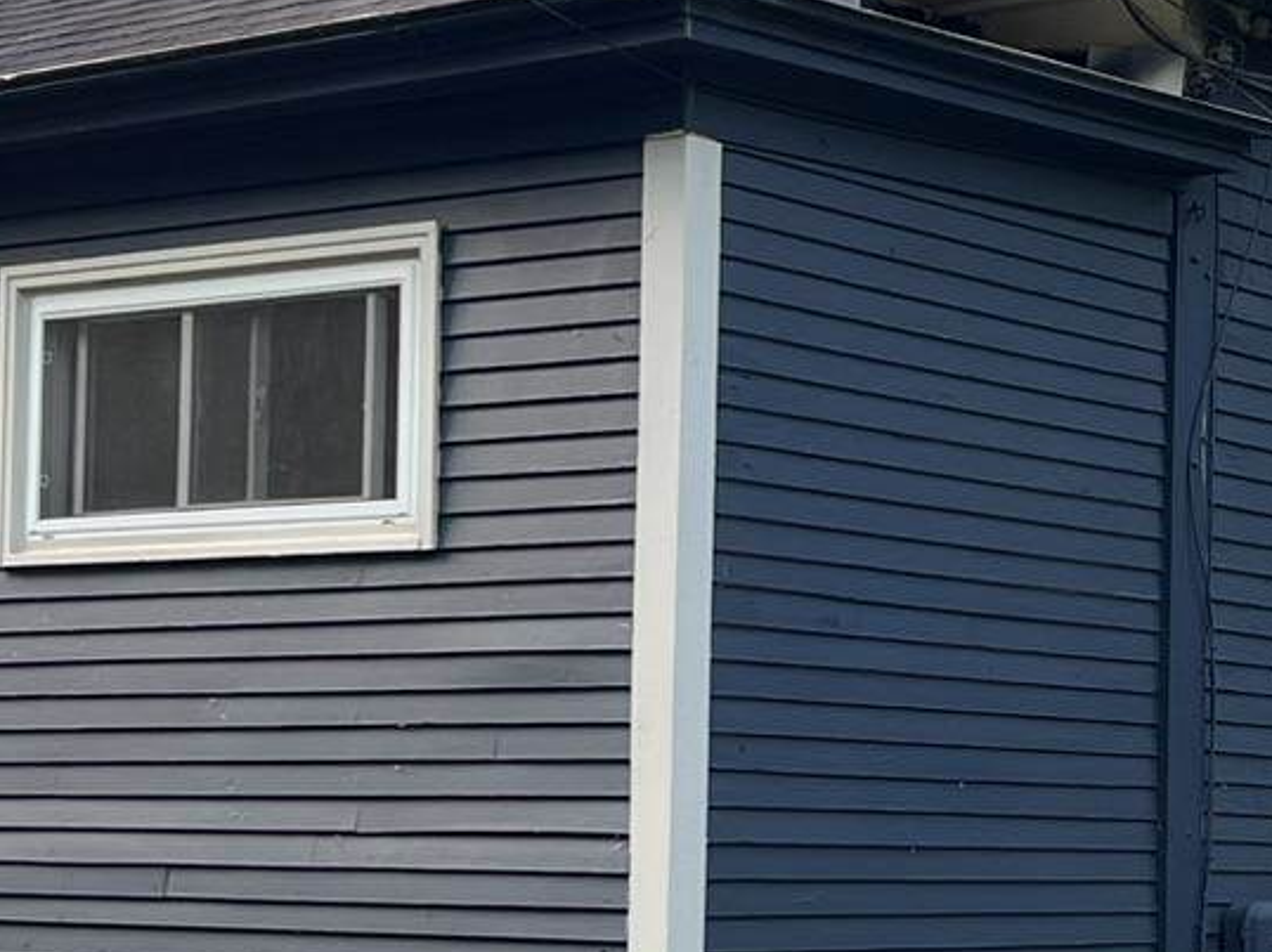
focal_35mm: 99
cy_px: 720
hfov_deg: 19.3
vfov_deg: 14.9
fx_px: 3636
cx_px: 1246
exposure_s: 1/362
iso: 50
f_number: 1.6
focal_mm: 5.1
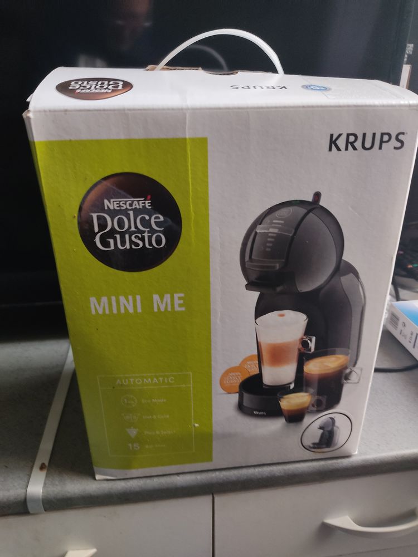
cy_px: 278
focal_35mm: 26
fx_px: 419
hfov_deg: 53.1
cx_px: 209
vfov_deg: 67.3
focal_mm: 4.74
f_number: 1.79
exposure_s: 1/33
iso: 941
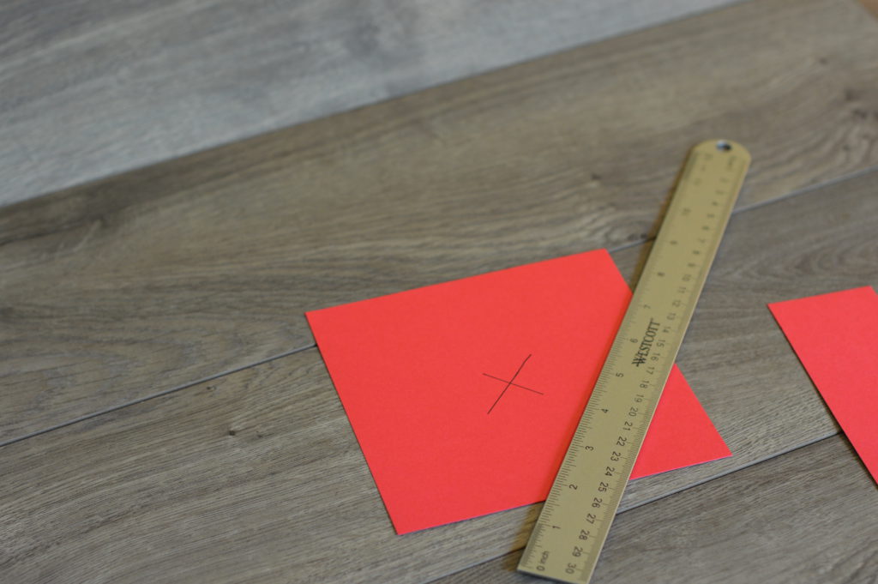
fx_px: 1828
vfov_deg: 18.2
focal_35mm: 75
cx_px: 439
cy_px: 292
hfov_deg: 27.0
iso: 400
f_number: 2.8
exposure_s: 1/60
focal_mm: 50
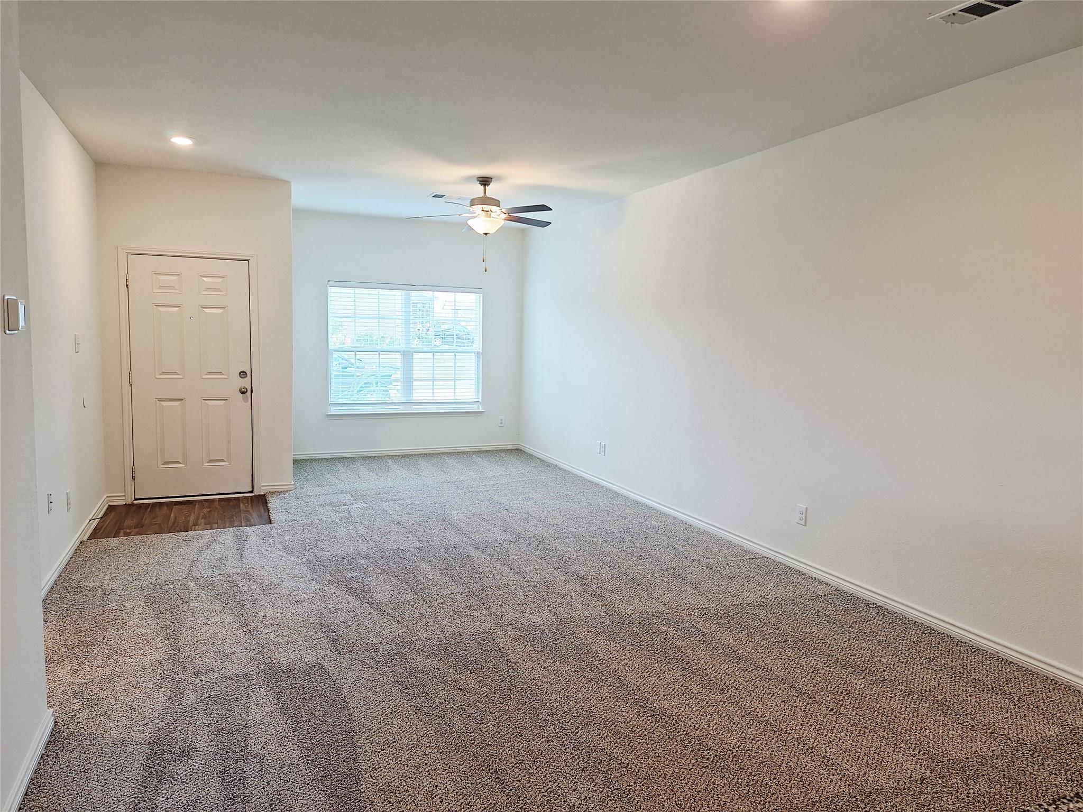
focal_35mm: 23
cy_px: 406
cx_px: 542
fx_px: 720
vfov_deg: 58.9
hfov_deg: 73.9
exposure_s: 1/40
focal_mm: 5.54
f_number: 1.8
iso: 64
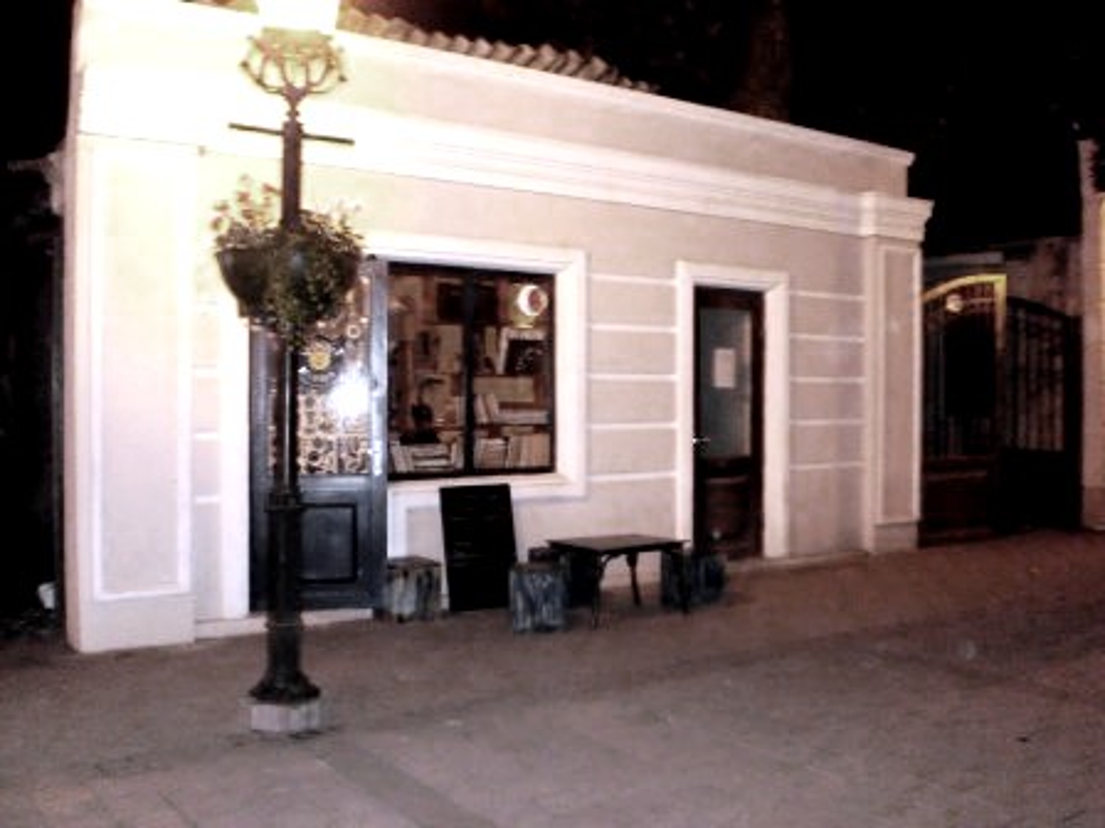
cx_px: 552
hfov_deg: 51.4
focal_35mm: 36
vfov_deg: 39.7
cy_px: 414
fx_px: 1149
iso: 500
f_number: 3.1
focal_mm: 6.3
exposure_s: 1/30
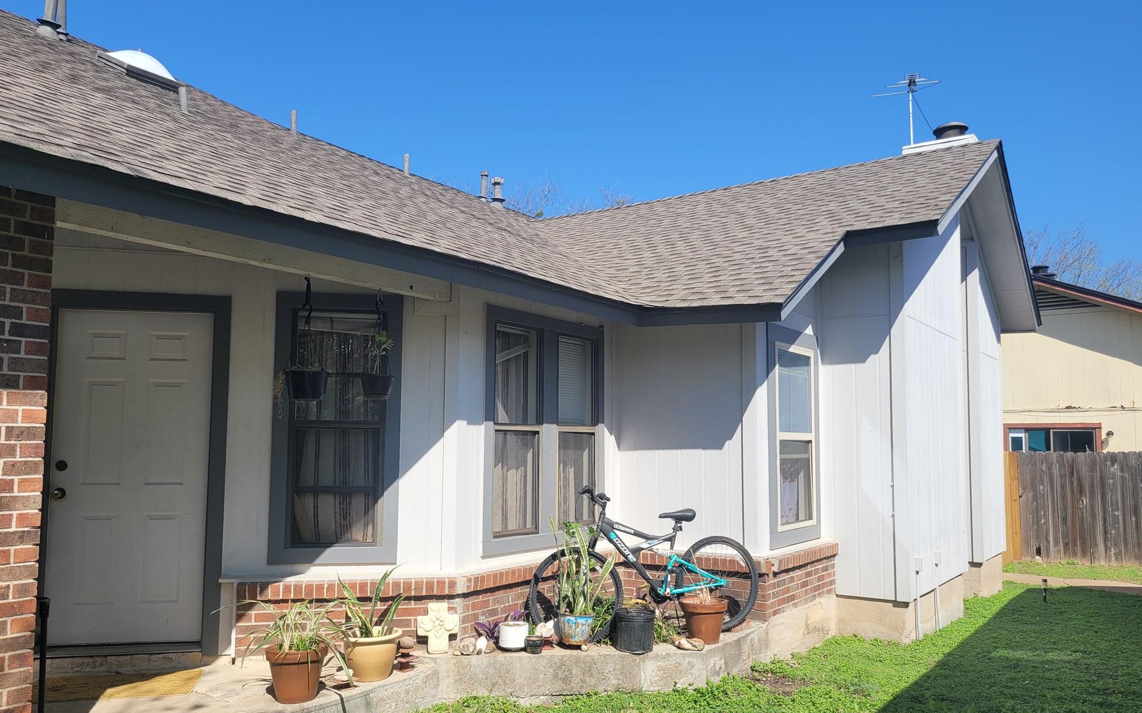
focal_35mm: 29
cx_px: 558
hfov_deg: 64.6
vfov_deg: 43.1
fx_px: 903
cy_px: 390
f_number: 1.8
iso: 40
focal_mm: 5.4
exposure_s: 1/2246
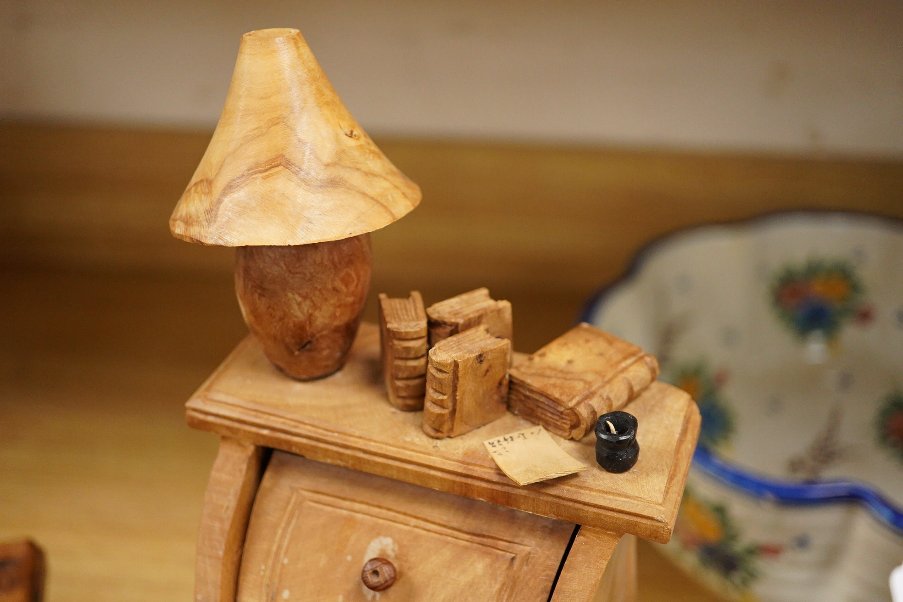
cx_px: 452
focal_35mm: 45
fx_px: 1129
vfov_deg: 29.9
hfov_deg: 43.6
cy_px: 301
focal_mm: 30
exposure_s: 1/320
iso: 2500
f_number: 3.5
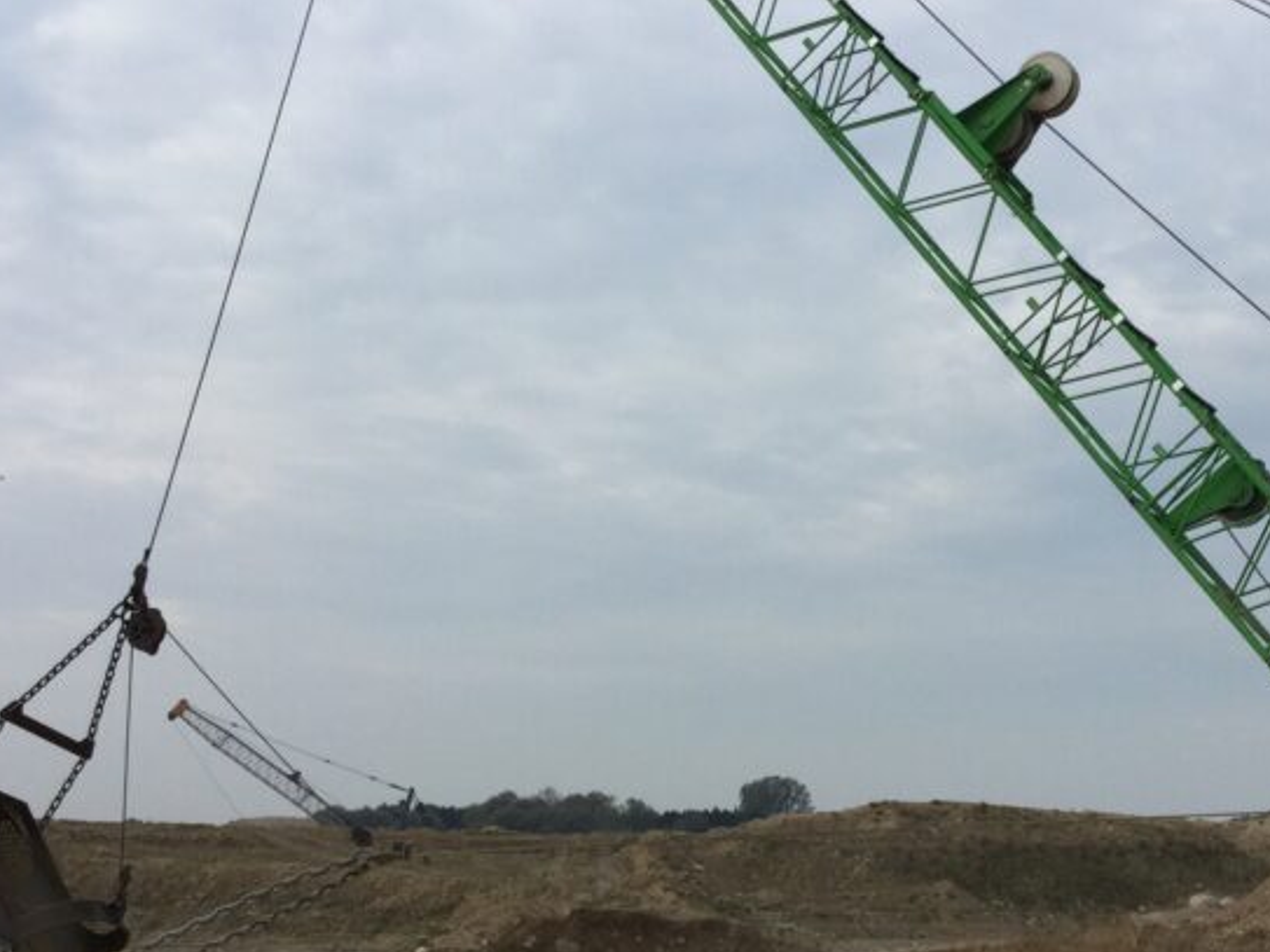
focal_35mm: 56
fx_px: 2054
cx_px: 858
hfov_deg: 34.0
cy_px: 520
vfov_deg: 26.1
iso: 25
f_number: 2.4
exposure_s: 1/981
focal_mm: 3.3
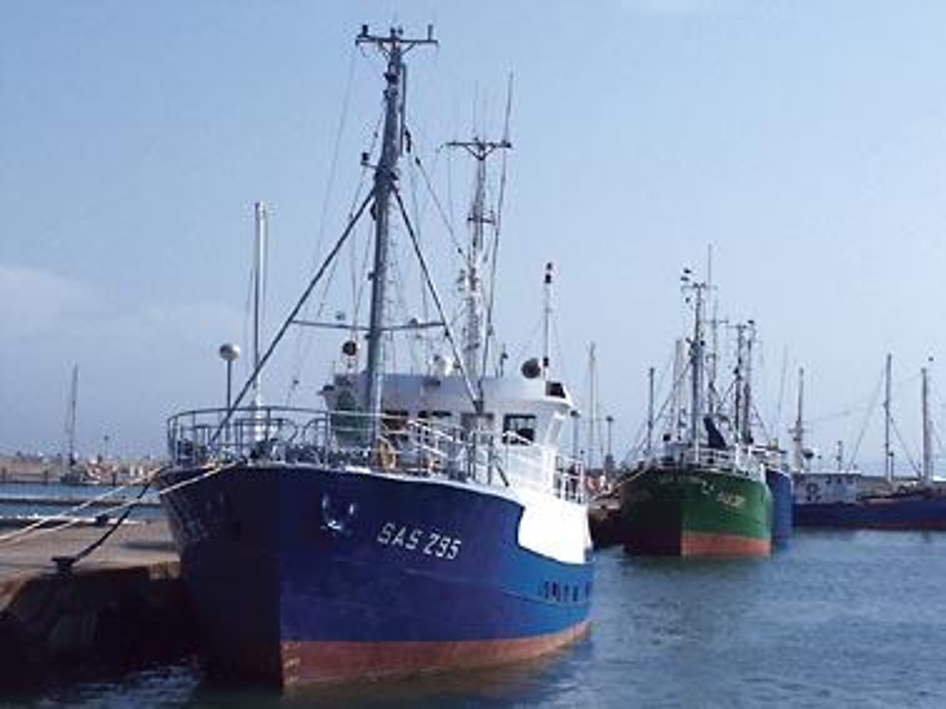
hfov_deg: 23.9
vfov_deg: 18.0
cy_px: 354
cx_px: 473
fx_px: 2240
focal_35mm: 82
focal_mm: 13.7
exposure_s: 1/640
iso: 64
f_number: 4.5
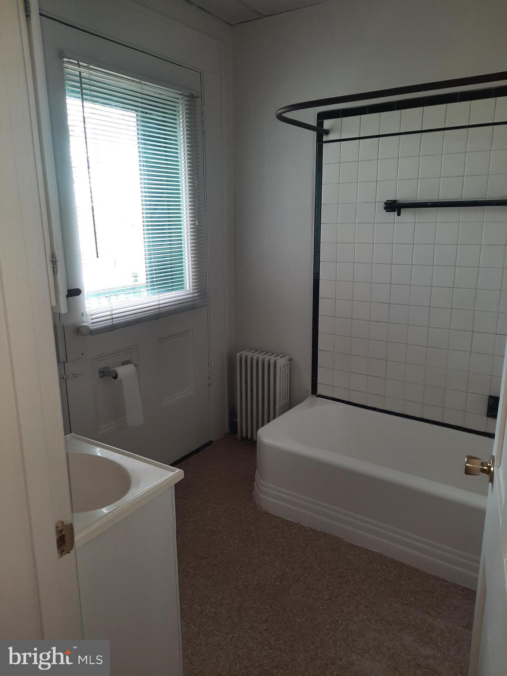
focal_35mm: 25
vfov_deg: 69.4
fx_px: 488
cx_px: 254
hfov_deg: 54.9
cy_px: 338
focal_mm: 4.6
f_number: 2
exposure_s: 1/60
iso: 100
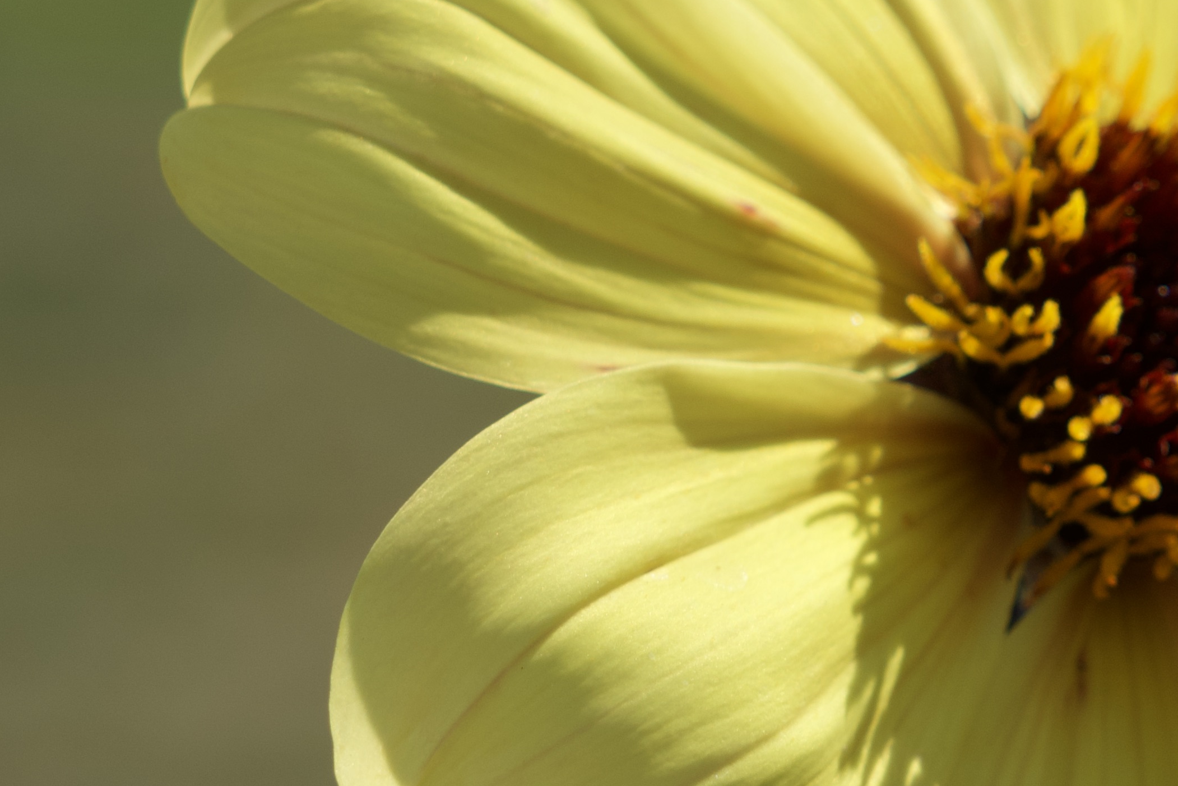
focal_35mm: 279
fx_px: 9130
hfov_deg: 7.4
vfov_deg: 4.9
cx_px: 1027
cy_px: 435
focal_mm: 63
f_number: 6.3
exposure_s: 1/400
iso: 100
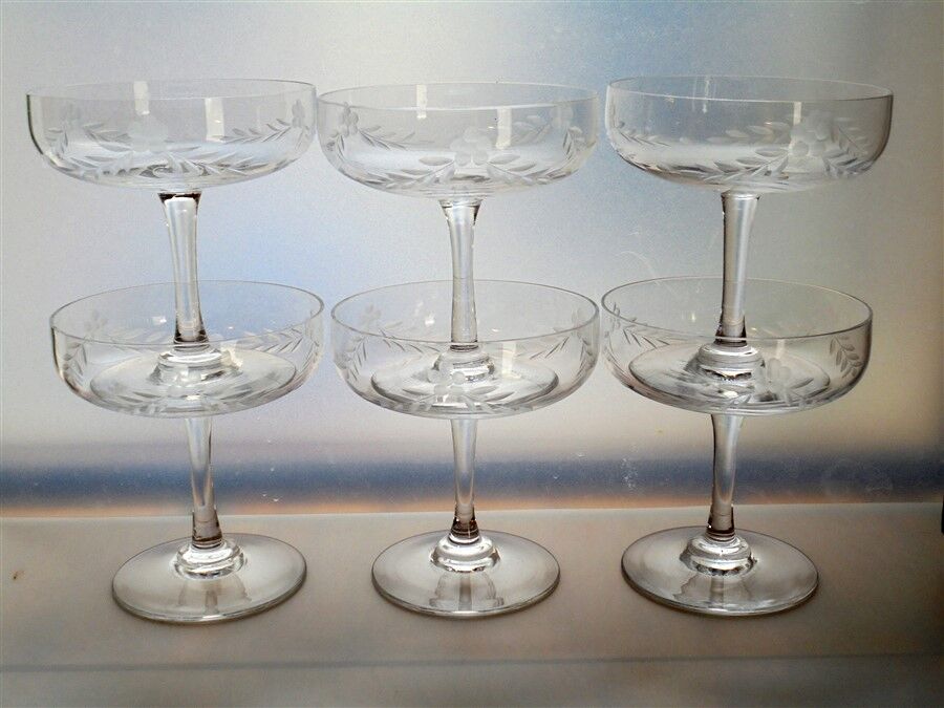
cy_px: 354
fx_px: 1173
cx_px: 472
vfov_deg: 33.6
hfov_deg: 43.9
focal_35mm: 43
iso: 100
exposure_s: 1/30
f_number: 4.5
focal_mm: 7.8
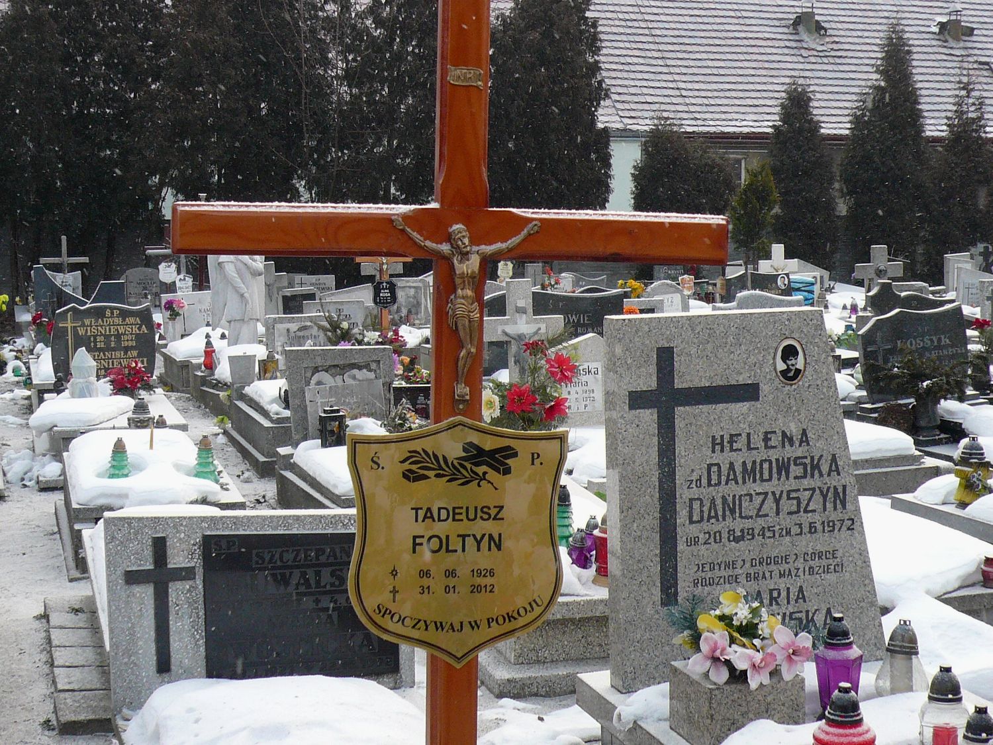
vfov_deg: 26.1
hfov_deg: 34.3
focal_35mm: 56
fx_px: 1606
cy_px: 372
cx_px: 496
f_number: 3.1
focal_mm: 6.1
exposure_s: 1/160
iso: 100
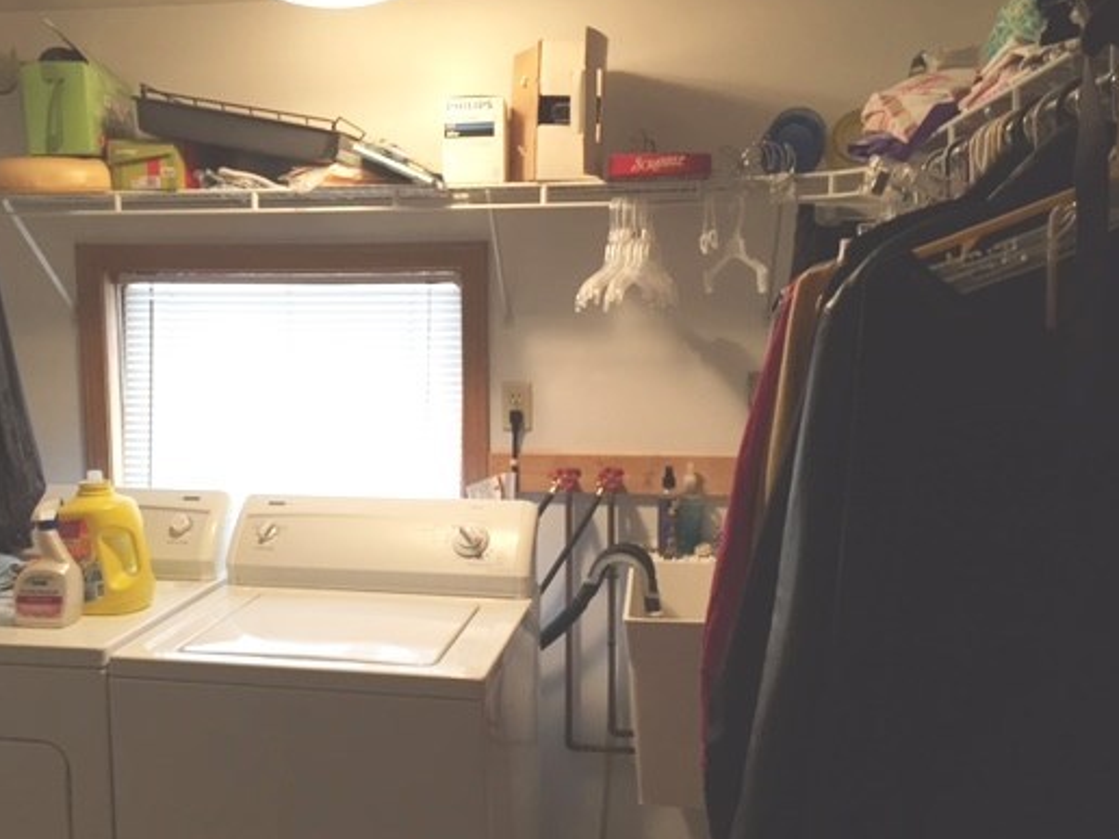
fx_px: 1164
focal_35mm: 36
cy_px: 457
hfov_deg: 50.9
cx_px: 434
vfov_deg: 39.6
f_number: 2.2
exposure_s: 1/30
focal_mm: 4.15
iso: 80
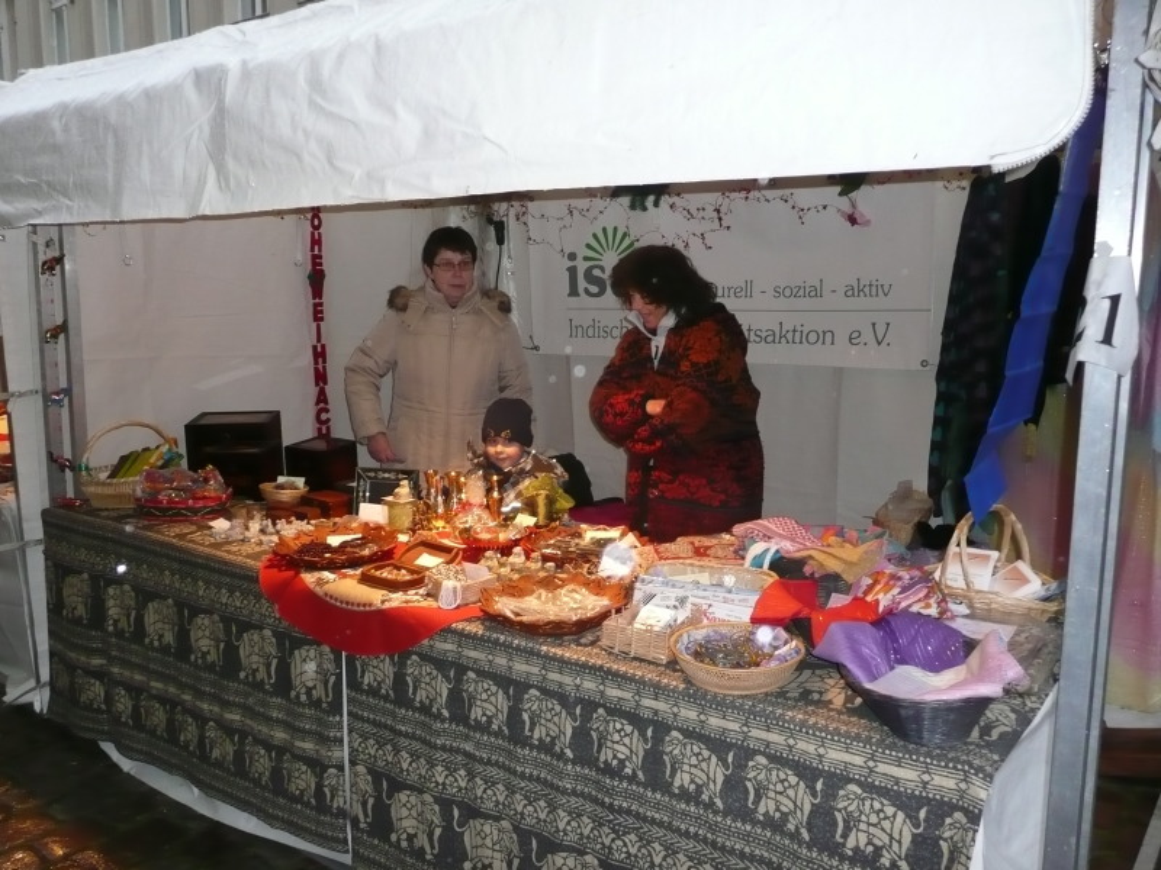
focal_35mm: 30
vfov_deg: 46.8
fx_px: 1006
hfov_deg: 60.0
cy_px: 435
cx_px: 580
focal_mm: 4.9
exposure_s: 1/30
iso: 250
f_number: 3.4
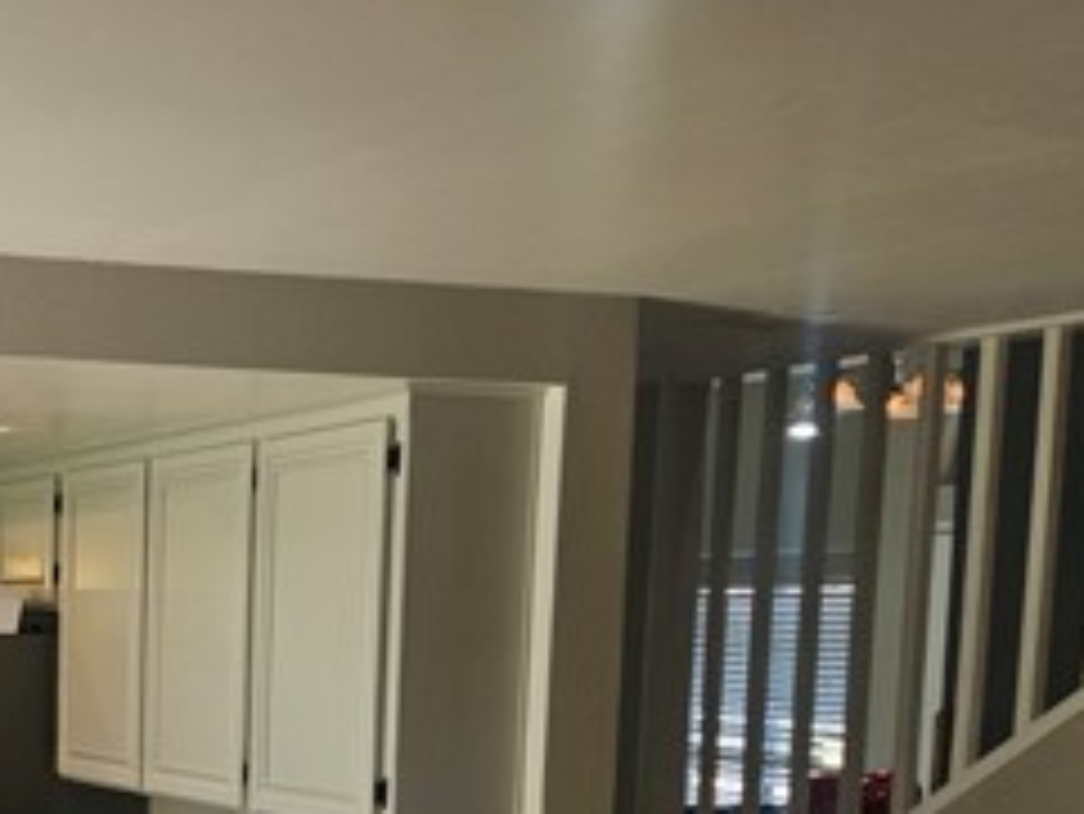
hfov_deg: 28.5
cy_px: 769
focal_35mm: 61
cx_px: -135
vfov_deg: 23.3
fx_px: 1911
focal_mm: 5.4
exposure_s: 1/120
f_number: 1.8
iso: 32
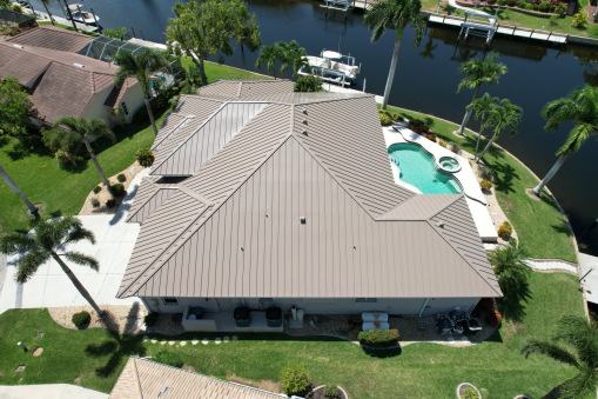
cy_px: 200
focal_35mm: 22
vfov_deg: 57.2
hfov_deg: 78.6
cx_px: 299
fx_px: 365
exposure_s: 1/2000
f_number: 2.8
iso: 100
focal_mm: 8.38
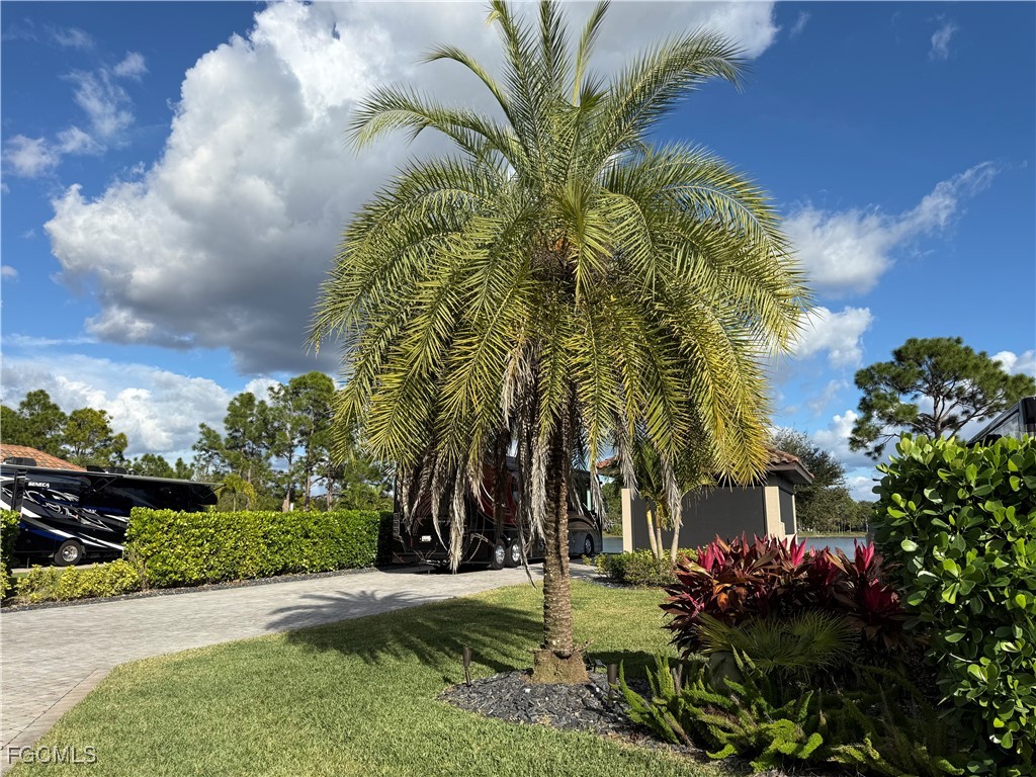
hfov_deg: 71.6
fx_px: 718
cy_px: 388
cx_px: 518
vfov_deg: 56.8
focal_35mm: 24
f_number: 1.78
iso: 80
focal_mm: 6.76
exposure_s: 1/5319
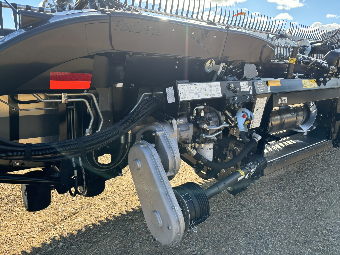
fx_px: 255
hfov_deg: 67.3
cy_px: 128
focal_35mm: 26
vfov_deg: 53.1
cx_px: 170
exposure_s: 1/634
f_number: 1.6
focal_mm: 5.96
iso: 50
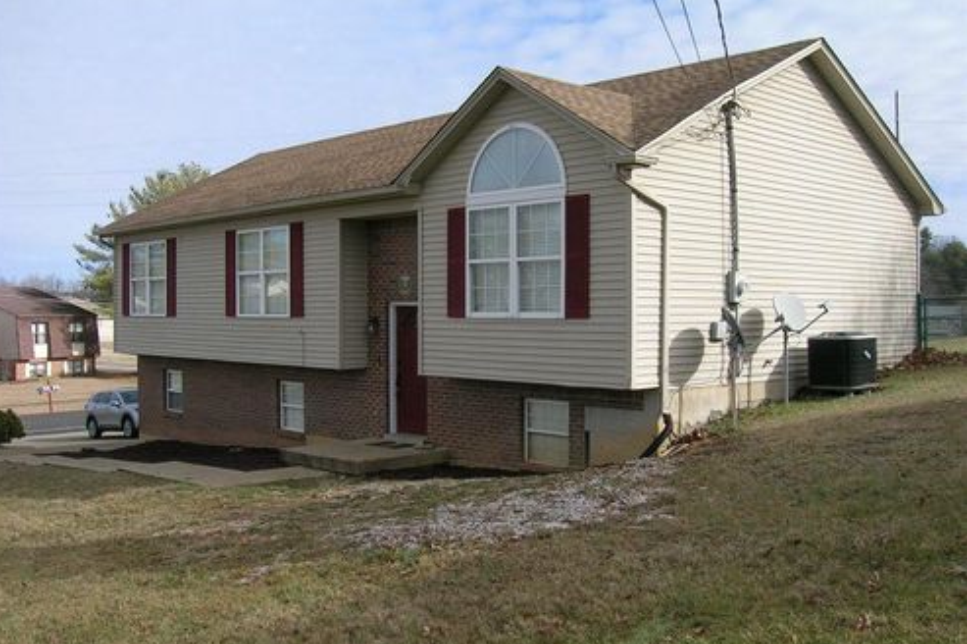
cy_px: 352
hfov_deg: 50.7
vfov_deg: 35.0
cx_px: 479
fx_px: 1020
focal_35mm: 38
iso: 50
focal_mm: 5.5
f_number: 4.8
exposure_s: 1/402
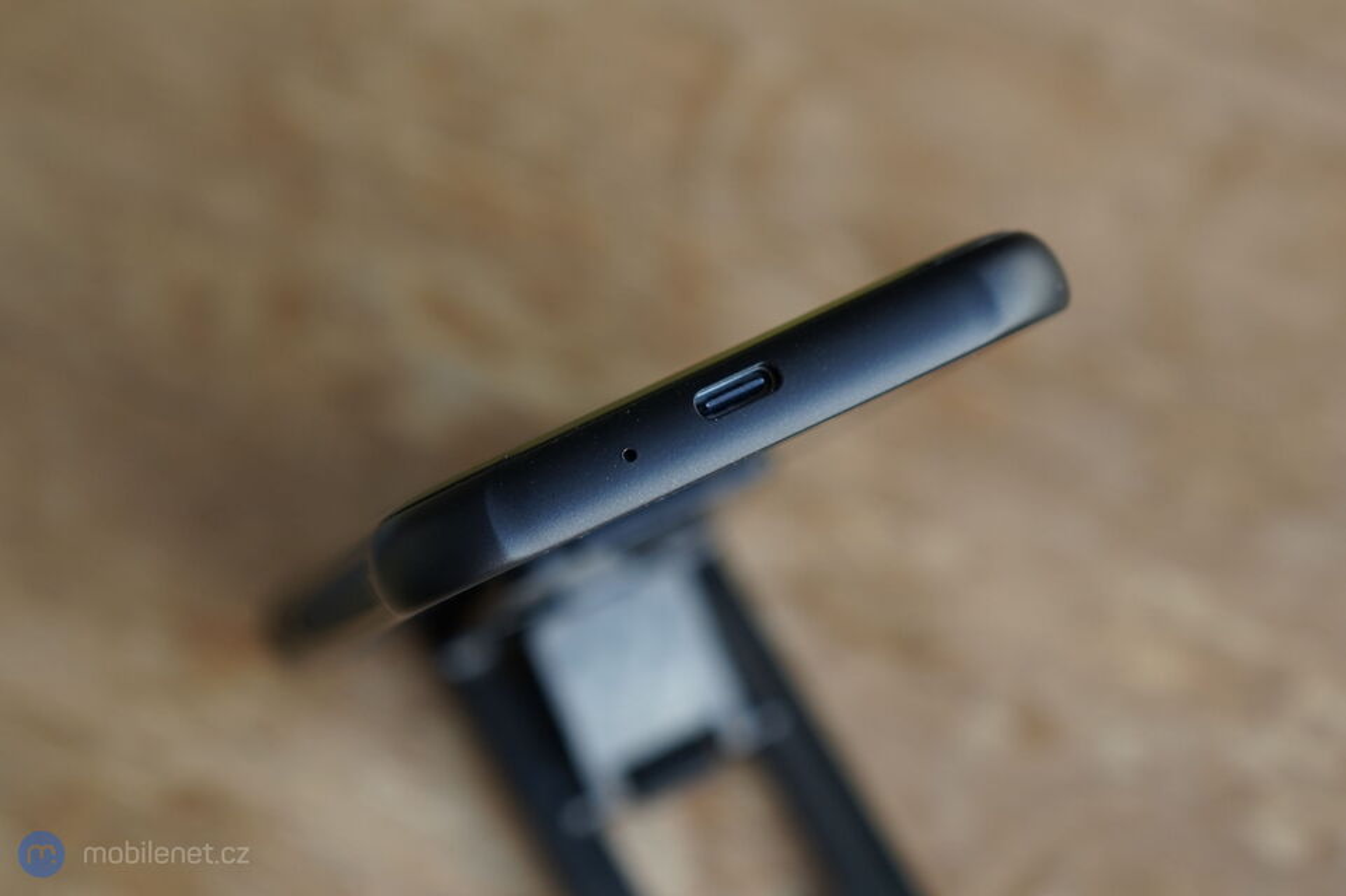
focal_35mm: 55
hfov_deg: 36.3
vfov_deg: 24.6
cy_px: 448
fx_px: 2056
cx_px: 673
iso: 200
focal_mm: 55
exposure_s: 1/125
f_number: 3.2
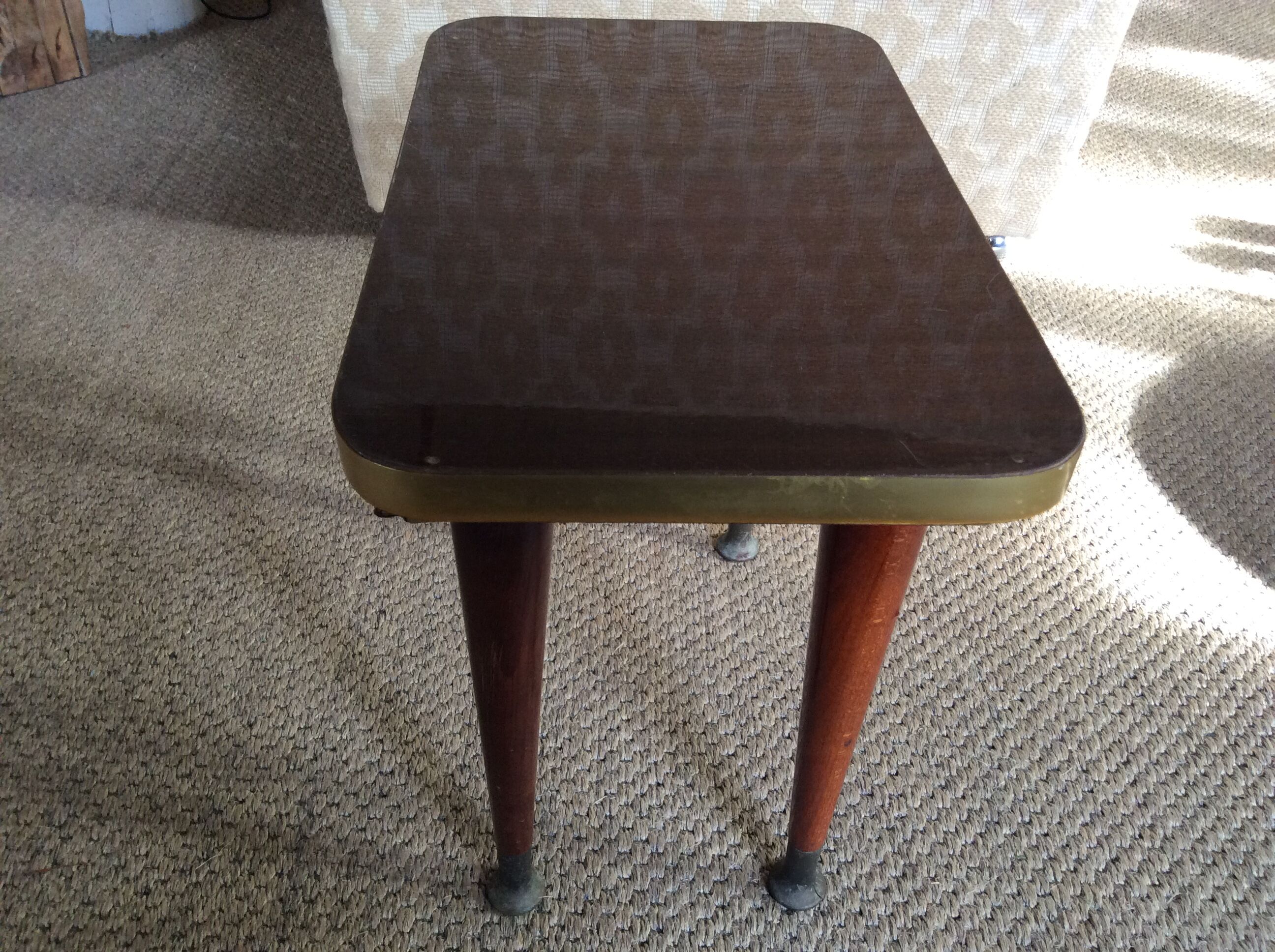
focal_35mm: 32
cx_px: 638
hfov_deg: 56.9
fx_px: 1177
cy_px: 476
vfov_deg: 44.1
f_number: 2.4
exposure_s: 1/25
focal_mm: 3.3
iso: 80
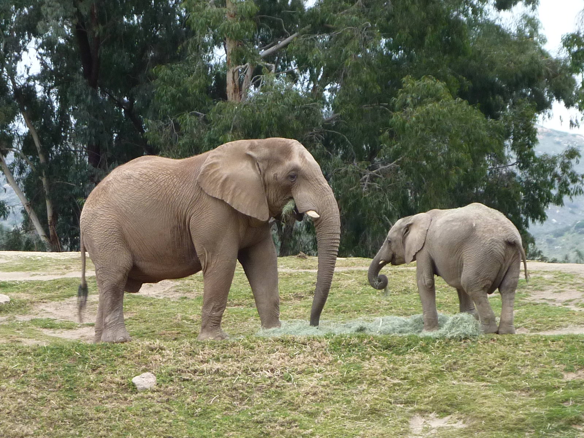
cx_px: 292
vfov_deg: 9.9
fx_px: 2531
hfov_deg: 13.2
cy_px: 219
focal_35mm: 150
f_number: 4.2
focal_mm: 13.7
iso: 160
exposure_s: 1/40
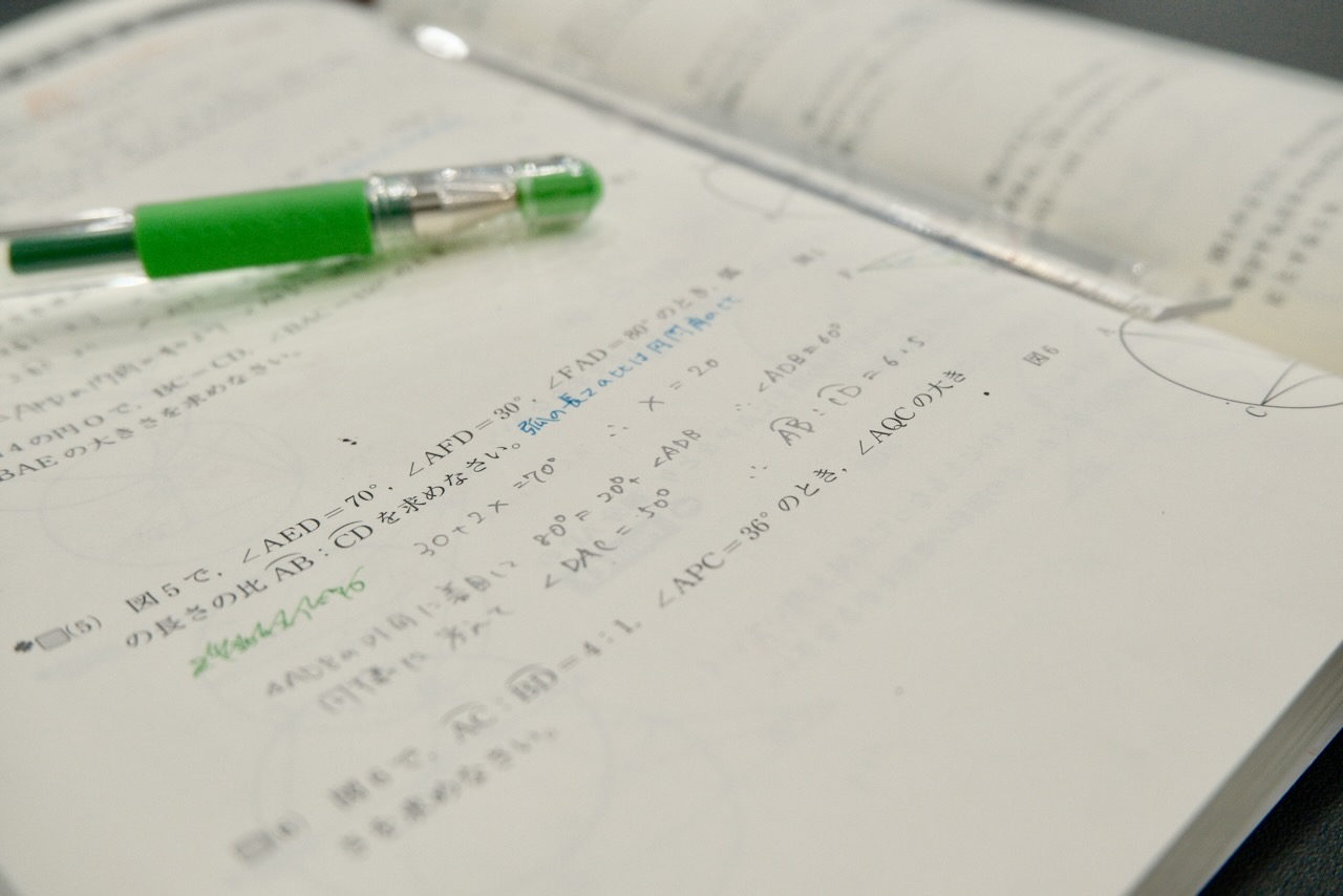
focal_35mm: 37
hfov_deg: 51.9
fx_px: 1381
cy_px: 448
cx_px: 672
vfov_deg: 36.0
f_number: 4.4
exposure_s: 1/100
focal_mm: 24.9
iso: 1000
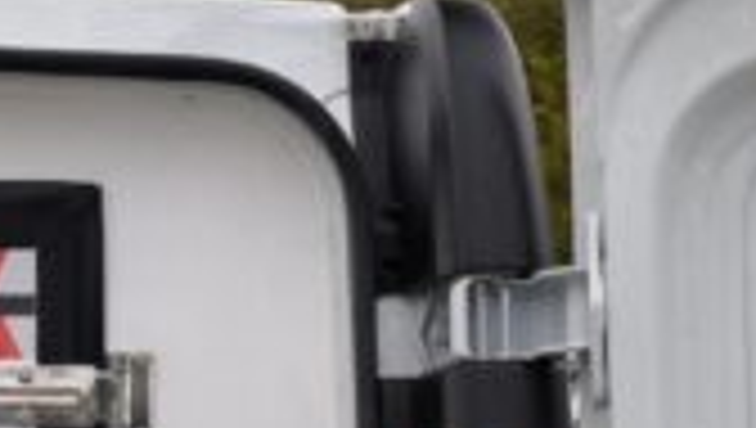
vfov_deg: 5.3
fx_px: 4596
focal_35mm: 229
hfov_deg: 9.1
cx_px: -410
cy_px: 653
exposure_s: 1/125
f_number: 5.6
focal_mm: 24
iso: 500
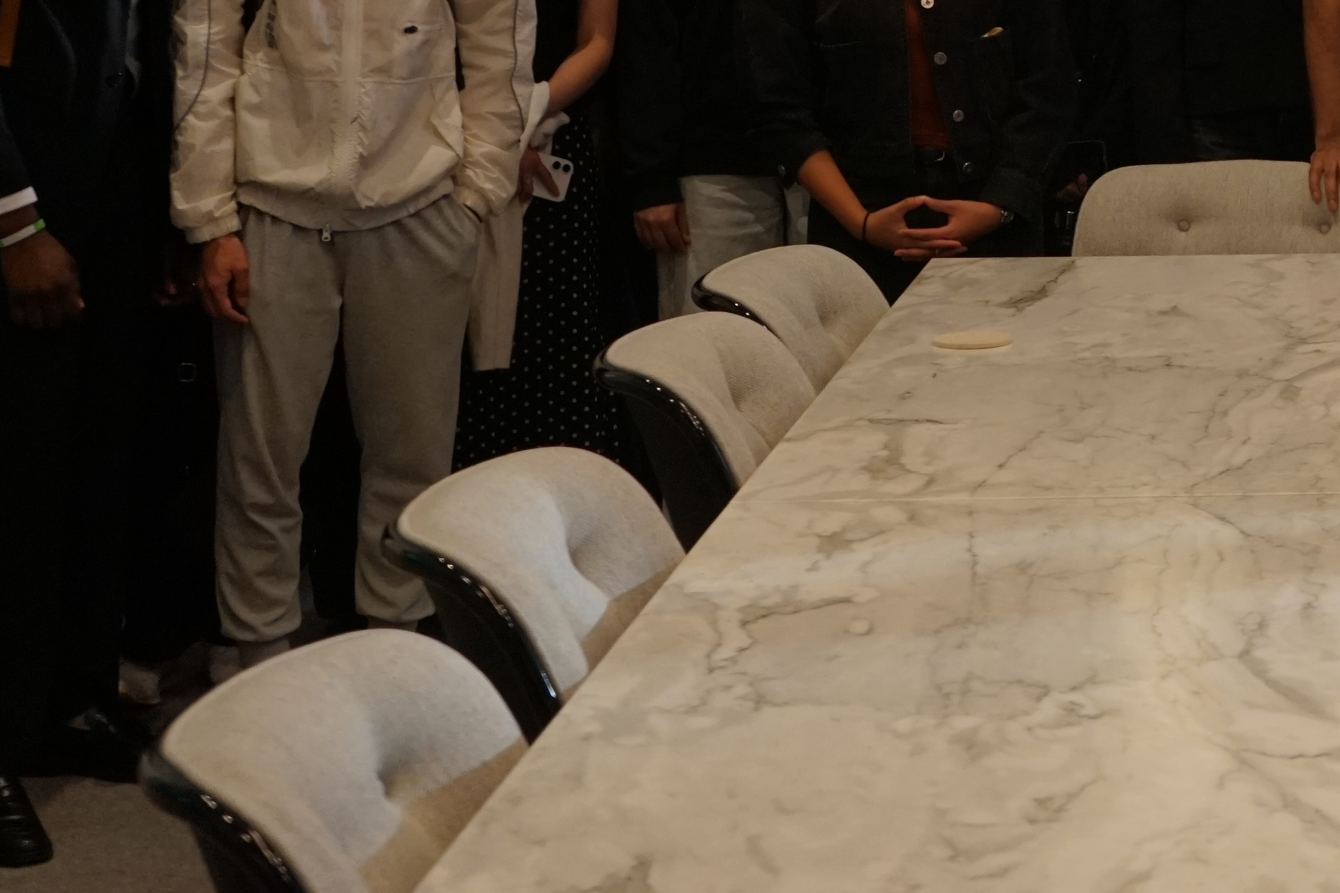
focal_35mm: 96
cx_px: 1481
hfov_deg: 20.3
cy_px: -159
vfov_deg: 13.9
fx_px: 3573
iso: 1250
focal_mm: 38
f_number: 4
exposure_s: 1/160
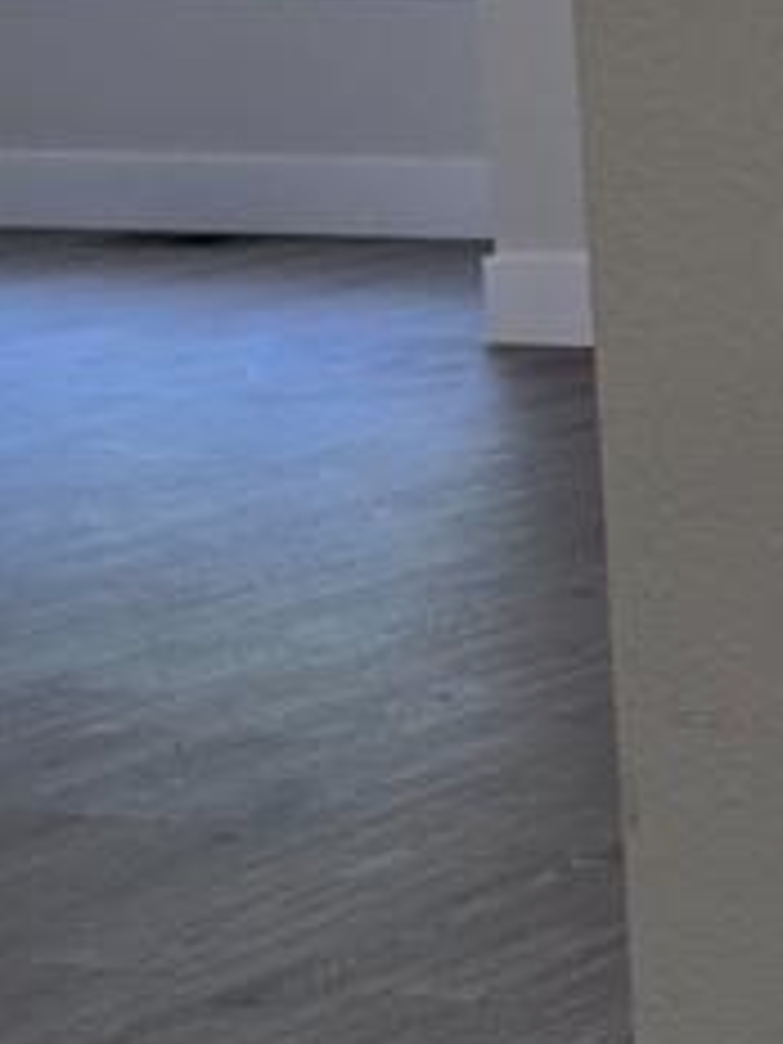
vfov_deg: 13.2
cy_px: 230
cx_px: 2491
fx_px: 4494
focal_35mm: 149
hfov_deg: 8.2
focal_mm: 6.3
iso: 80
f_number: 1.7
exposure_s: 1/120
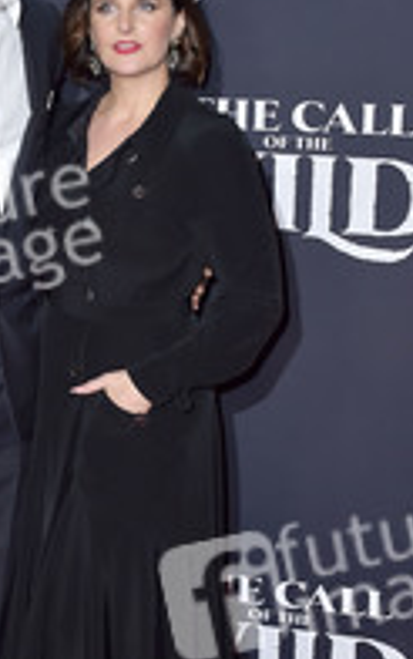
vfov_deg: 26.0
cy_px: 414
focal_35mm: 79
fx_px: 1419
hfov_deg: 16.3
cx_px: 29
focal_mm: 38
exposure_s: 1/250
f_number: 7.1
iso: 320
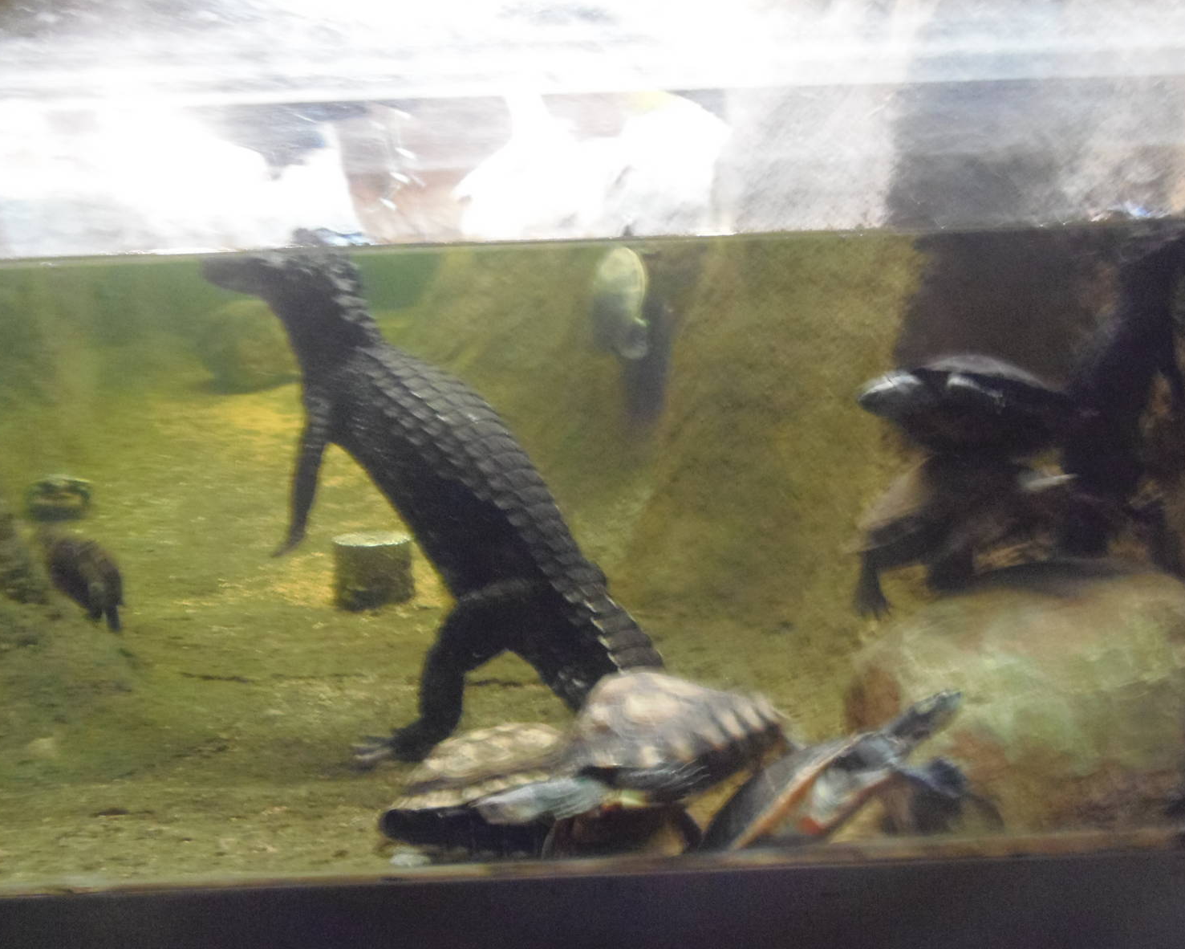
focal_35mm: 37
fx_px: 1298
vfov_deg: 40.1
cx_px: 607
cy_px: 480
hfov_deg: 49.1
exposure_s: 1/8
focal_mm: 6.5
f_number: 3.4
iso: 640
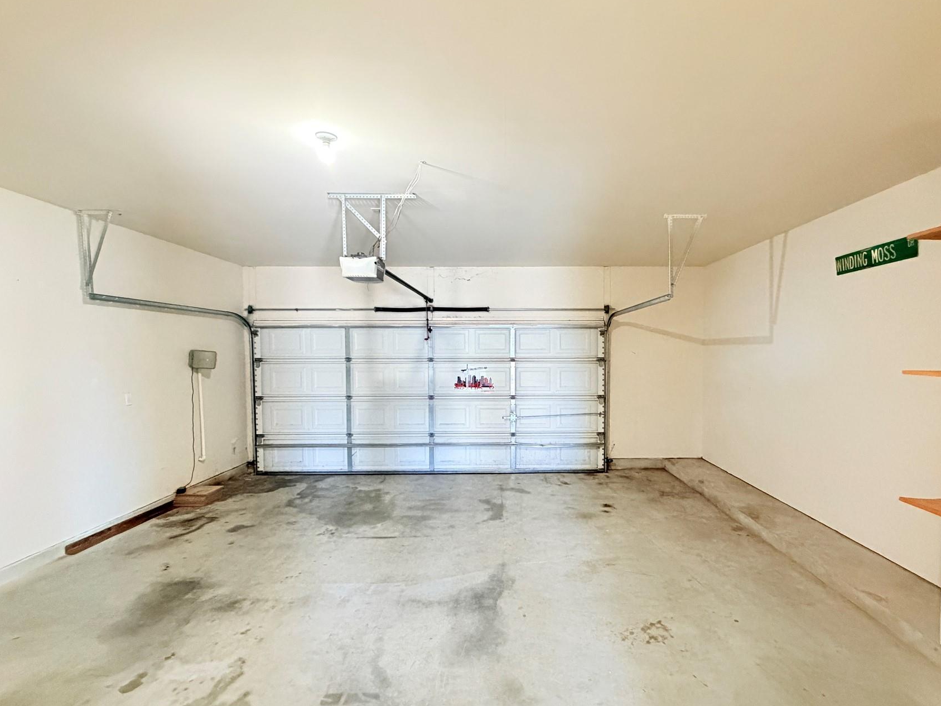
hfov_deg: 90.8
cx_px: 516
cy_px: 368
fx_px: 462
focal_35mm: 17
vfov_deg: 74.7
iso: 640
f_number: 2.2
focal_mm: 2.22
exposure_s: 1/60
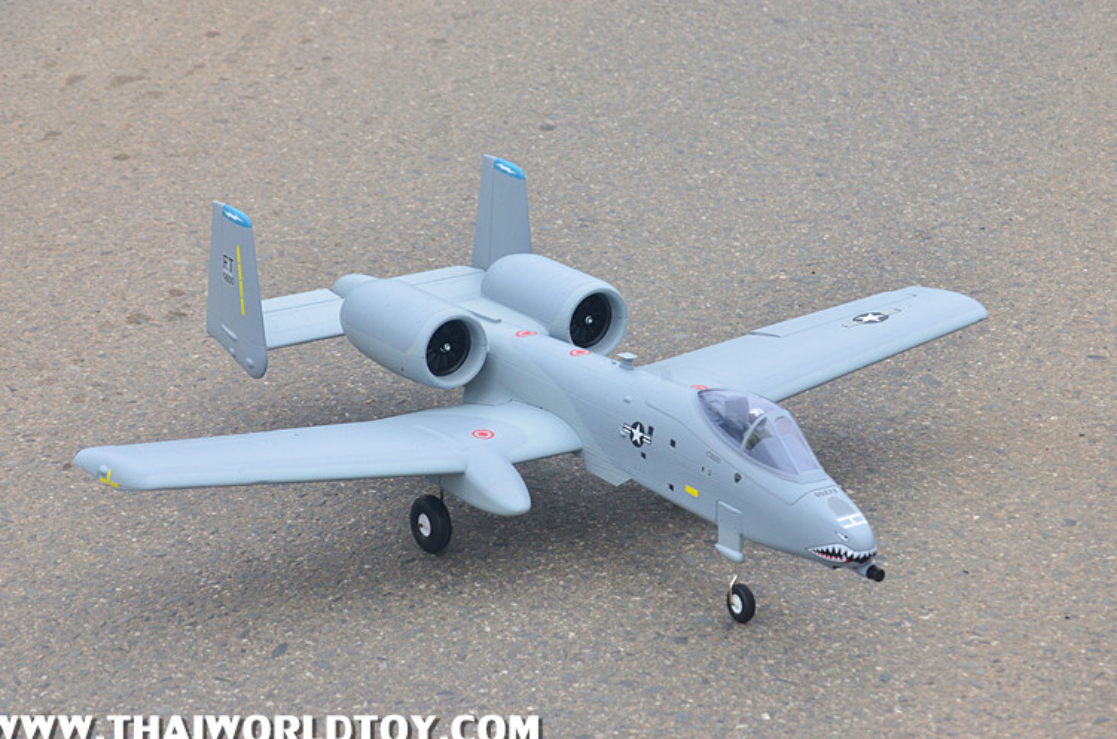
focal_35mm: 115
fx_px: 3560
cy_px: 371
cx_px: 552
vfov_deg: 11.9
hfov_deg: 17.8
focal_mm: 72
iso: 320
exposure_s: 1/400
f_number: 9
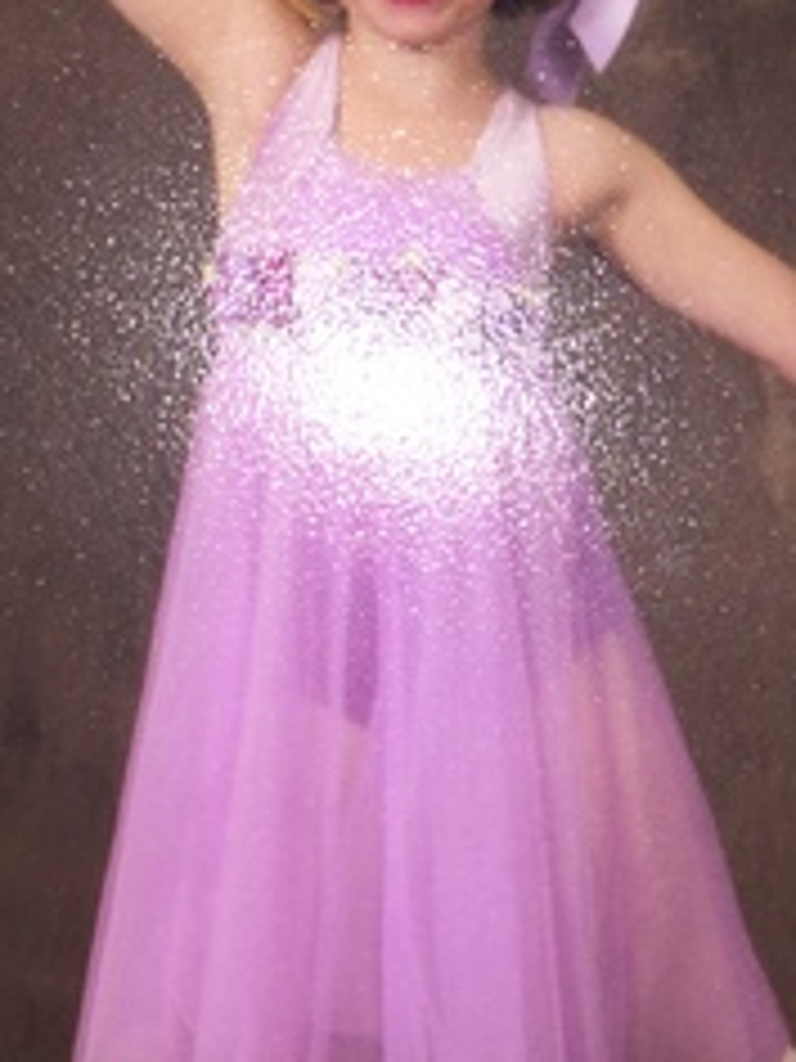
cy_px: 414
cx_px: 436
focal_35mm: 59
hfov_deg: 24.8
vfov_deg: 32.6
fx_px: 1809
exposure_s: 1/482
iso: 32
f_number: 2.2
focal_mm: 4.15
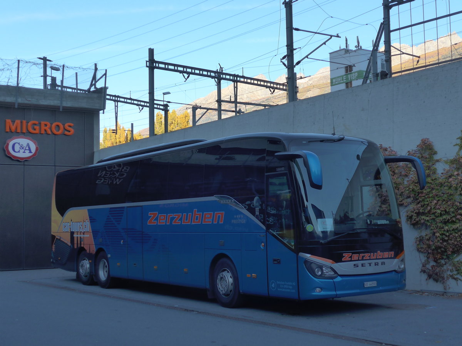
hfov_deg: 36.8
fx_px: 694
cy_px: 173
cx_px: 231
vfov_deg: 28.0
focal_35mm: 52
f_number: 3.3
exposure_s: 1/400
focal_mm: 10.7
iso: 160
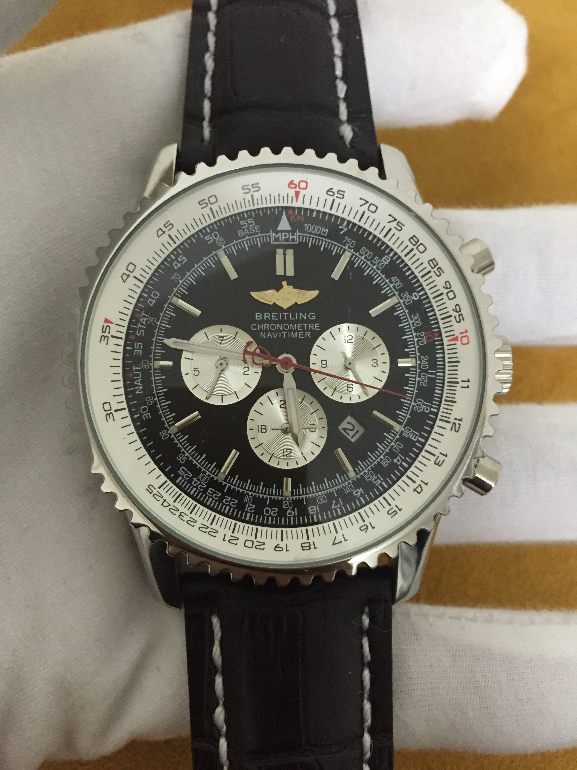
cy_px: 385
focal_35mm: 29
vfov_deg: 61.7
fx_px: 645
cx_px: 288
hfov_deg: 48.2
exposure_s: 1/20
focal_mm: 4.15
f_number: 2.2
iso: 250
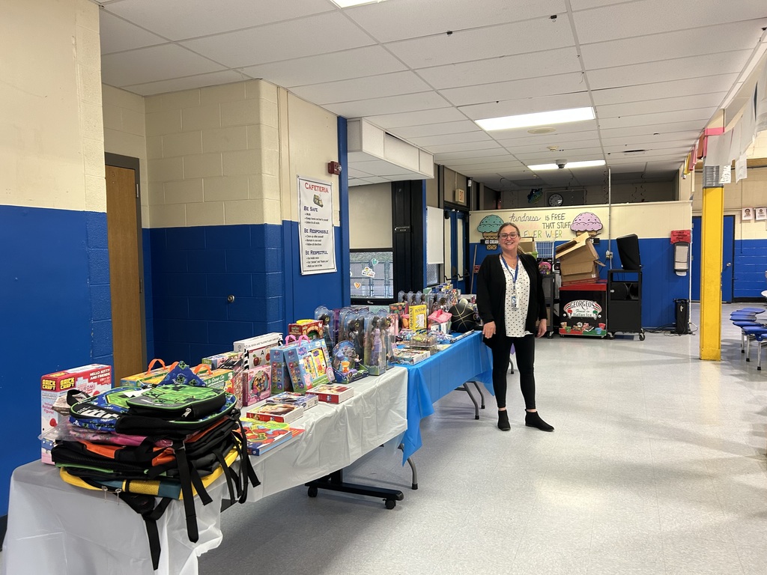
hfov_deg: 67.3
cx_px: 384
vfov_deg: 53.1
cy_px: 288
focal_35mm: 26
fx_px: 576
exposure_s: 1/120
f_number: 1.5
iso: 125
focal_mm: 5.7
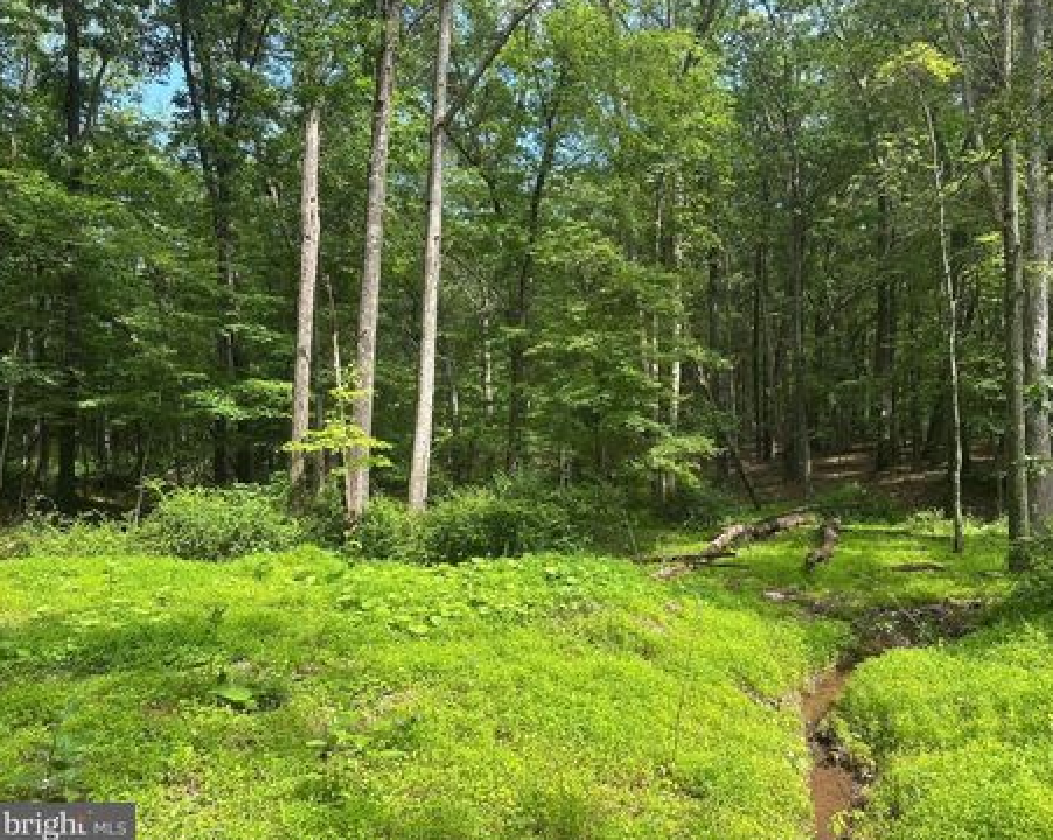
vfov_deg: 54.9
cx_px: 577
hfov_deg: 65.9
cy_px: 412
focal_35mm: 26
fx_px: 810
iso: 80
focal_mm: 6.86
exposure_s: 1/816
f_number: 1.78
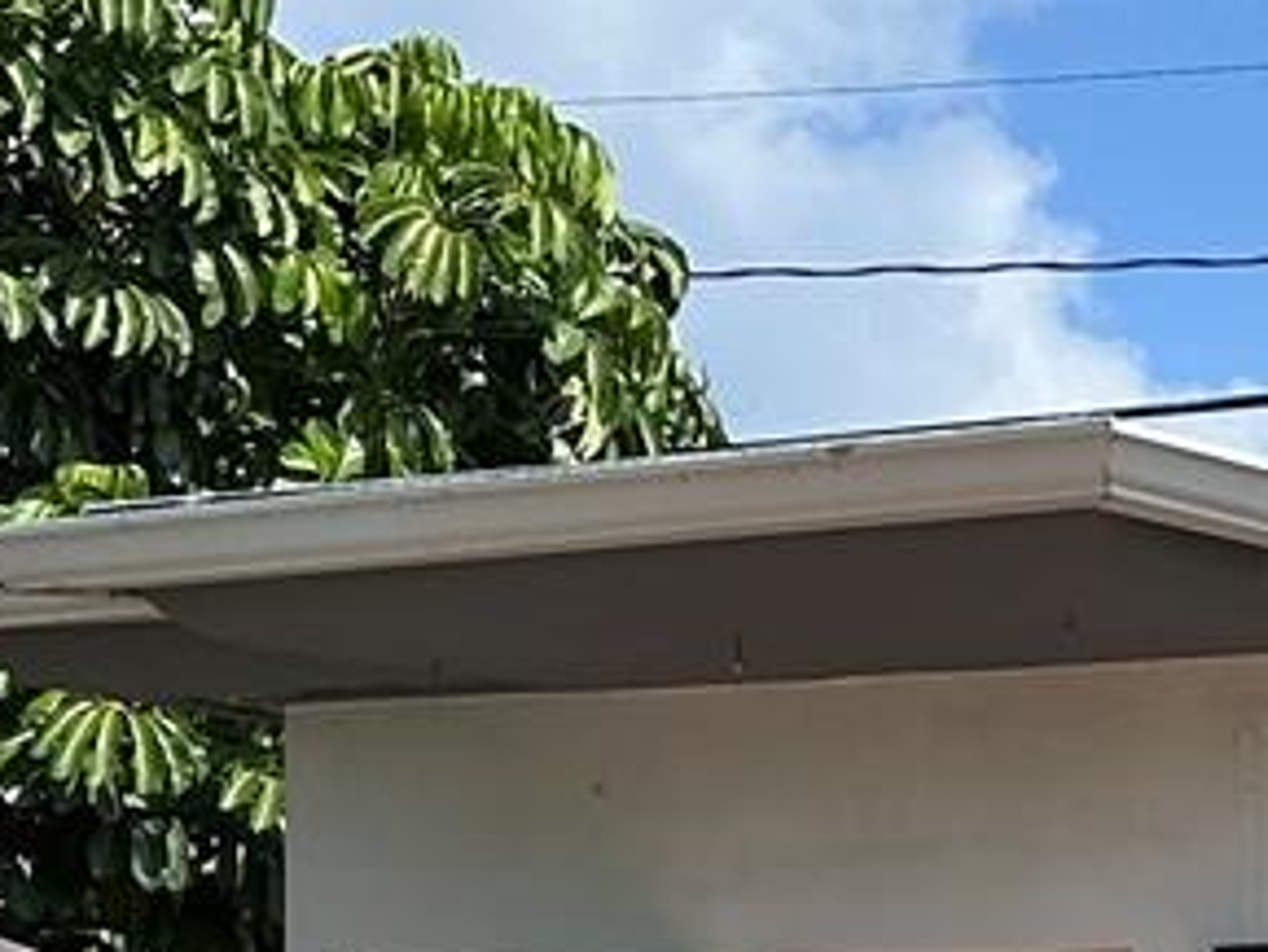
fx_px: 4874
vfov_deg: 10.8
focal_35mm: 133
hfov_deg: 12.9
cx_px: 2567
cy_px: 1430
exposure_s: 1/3472
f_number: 1.78
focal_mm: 6.86
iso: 80
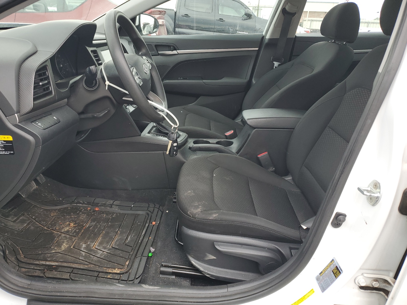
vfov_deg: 53.1
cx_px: 204
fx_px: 306
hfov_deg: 67.3
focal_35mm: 26
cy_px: 152
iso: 50
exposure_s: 1/278
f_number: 1.5
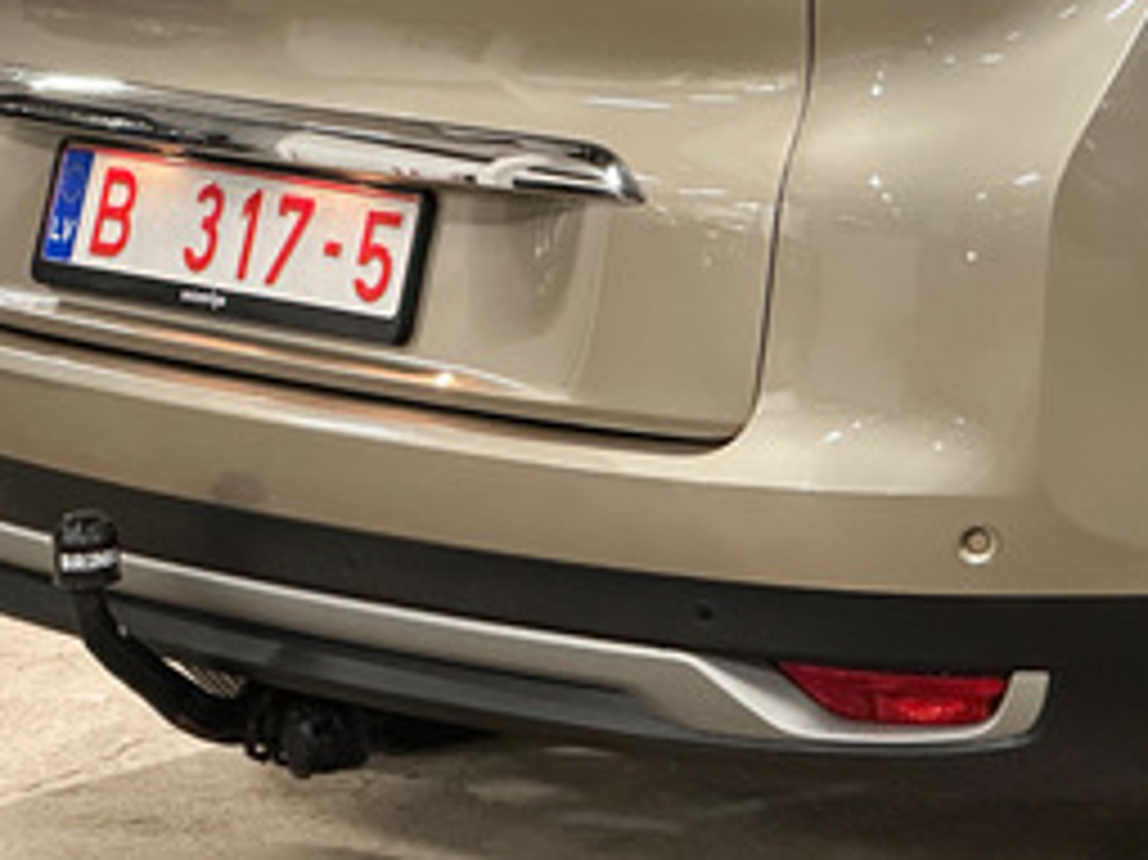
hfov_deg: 10.9
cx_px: 1049
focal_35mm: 181
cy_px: 59
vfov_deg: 8.2
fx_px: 6000
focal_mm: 9
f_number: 2.8
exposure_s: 1/50
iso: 640
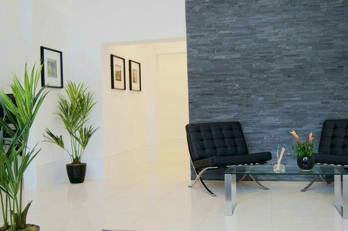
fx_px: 377
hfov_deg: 49.6
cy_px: 116
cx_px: 174
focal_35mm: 39
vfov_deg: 34.1
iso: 100
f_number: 4.5
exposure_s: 1/50
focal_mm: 26
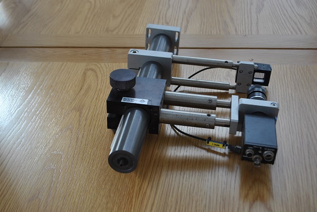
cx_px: 158
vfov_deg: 25.8
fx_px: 463
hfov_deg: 37.8
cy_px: 106
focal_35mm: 52
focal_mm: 35
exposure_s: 1/125
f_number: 5.6
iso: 180
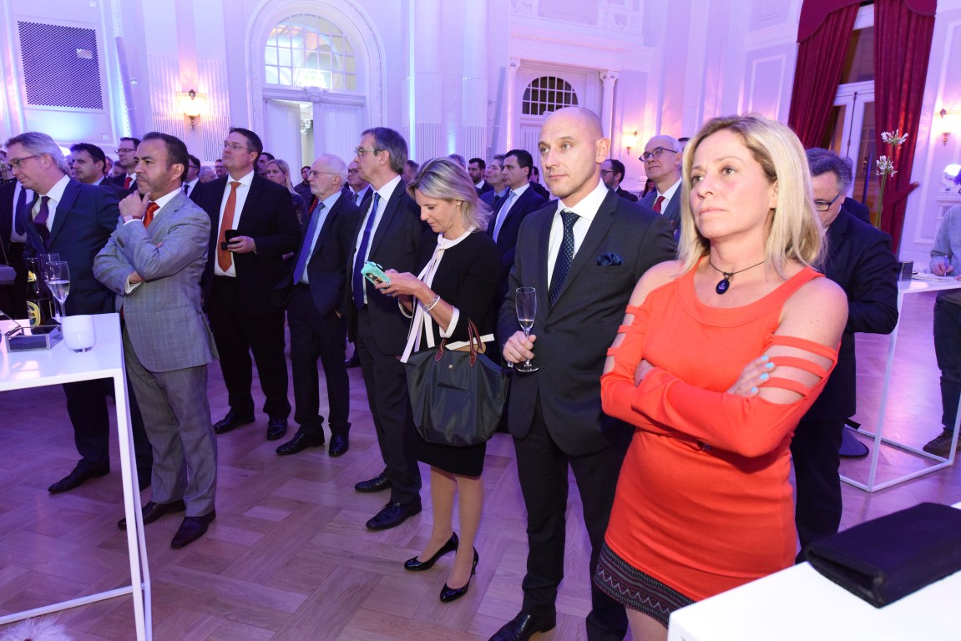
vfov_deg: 53.2
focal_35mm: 24
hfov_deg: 73.7
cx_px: 480
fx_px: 641
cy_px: 320
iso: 5000
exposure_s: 1/40
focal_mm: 24
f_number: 6.3
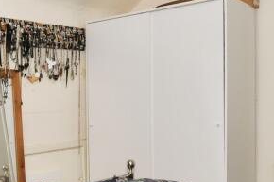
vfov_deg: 25.5
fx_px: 403
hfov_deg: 37.2
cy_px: 107
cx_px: 94
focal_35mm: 53
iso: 400
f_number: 8
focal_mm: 10
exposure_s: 1/60
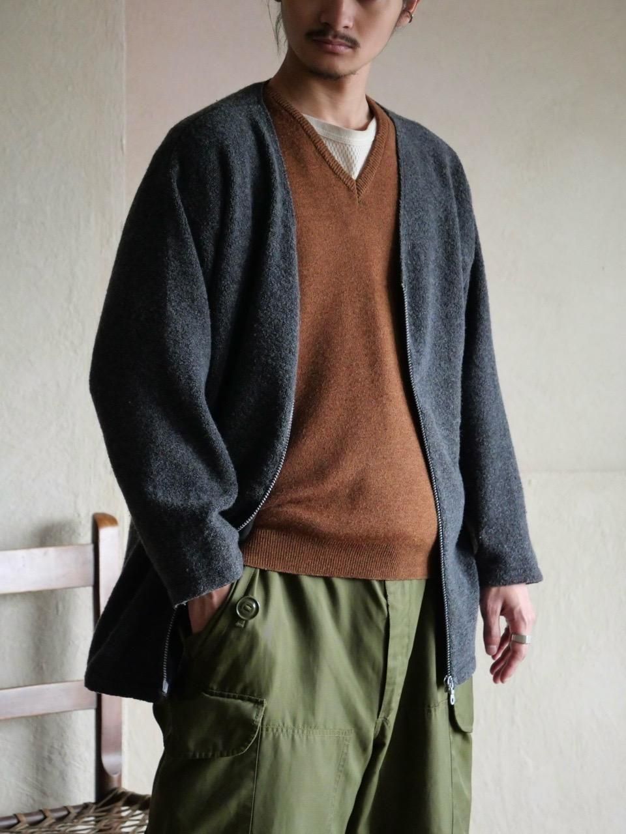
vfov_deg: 22.3
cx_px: 313
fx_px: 2122
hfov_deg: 16.8
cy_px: 417
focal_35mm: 88
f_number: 3.9
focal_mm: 44
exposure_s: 1/60
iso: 3200
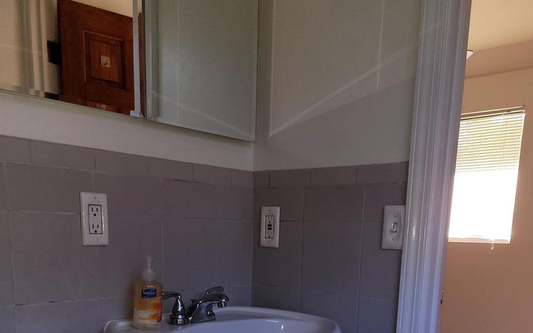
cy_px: 343
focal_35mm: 37
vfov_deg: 31.5
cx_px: 268
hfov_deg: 52.7
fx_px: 538
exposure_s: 1/129
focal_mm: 5.4
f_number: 1.8
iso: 40
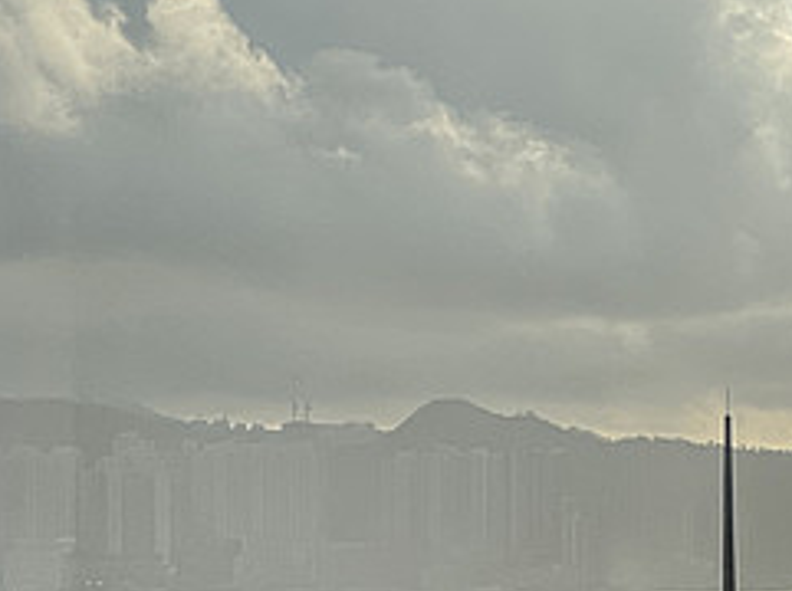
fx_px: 5848
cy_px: 447
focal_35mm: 256
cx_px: 1232
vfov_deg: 5.8
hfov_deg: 7.6
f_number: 2.8
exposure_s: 1/121
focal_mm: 9
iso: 64
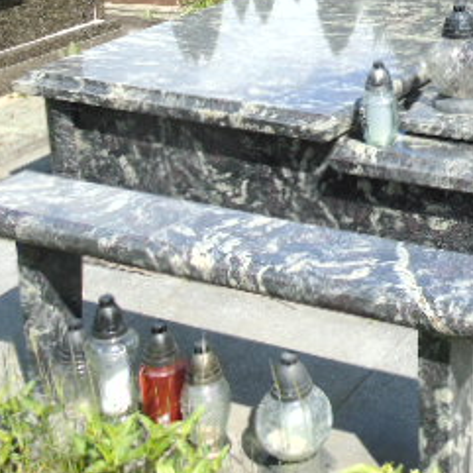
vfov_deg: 24.4
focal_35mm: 68
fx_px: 1051
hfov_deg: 23.8
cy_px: 20
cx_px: 520
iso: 80
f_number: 3.6
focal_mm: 5.2
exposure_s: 1/500
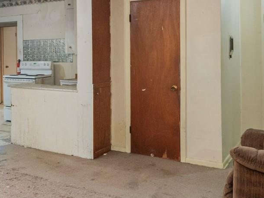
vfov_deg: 30.5
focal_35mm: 47
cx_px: -17
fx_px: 359
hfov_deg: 35.4
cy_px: 55
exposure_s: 1/250
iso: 500
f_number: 4.5
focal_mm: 7
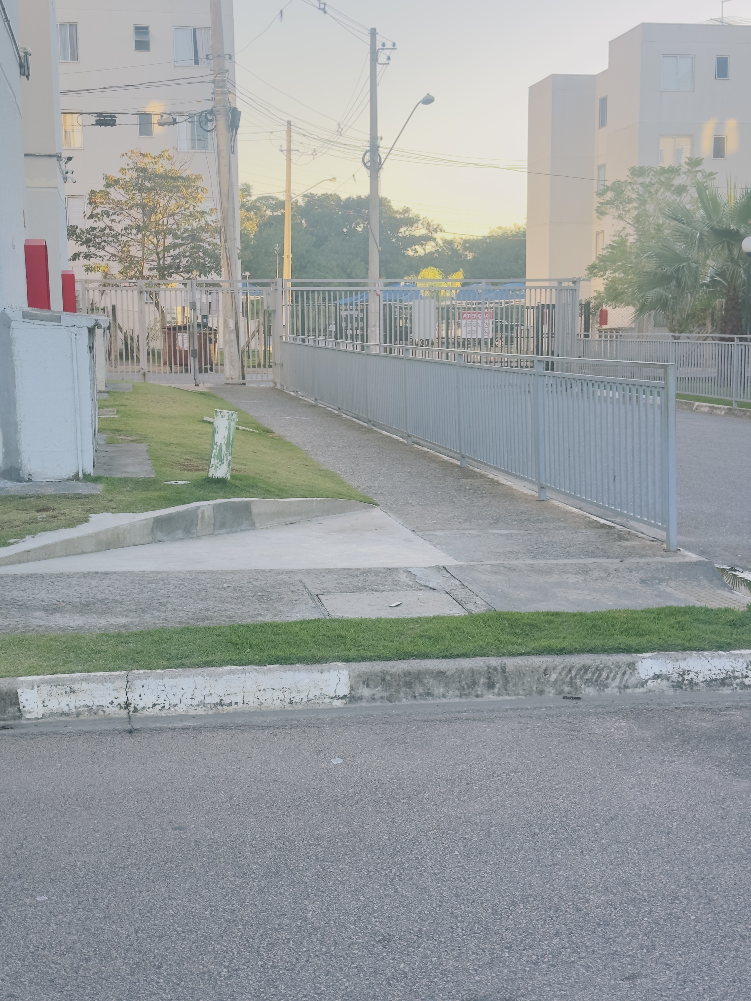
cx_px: 376
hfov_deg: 30.3
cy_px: 500
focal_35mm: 48
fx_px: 1388
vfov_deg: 39.7
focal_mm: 6.86
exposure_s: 1/339
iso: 64
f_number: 1.78
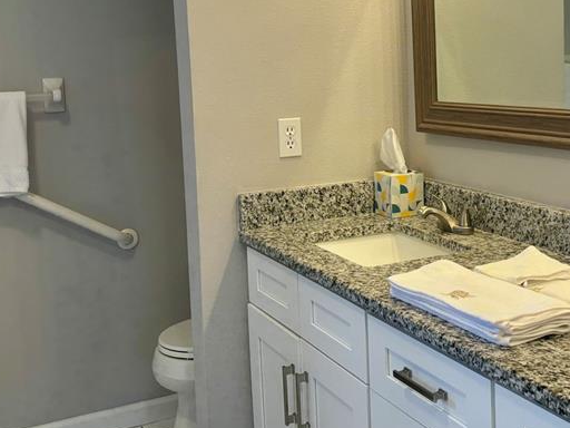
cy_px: 139
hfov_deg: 36.2
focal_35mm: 52
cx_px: 410
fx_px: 856
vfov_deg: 27.8
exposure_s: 1/120
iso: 50
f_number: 1.6
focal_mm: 5.96
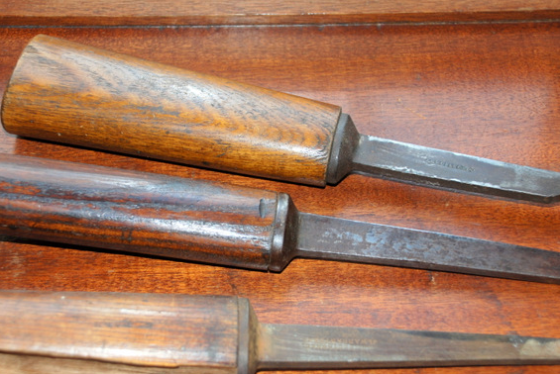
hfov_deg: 29.6
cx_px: 261
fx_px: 1059
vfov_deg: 20.1
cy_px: 201
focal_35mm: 68
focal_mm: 32
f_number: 4.2
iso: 200
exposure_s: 1/60
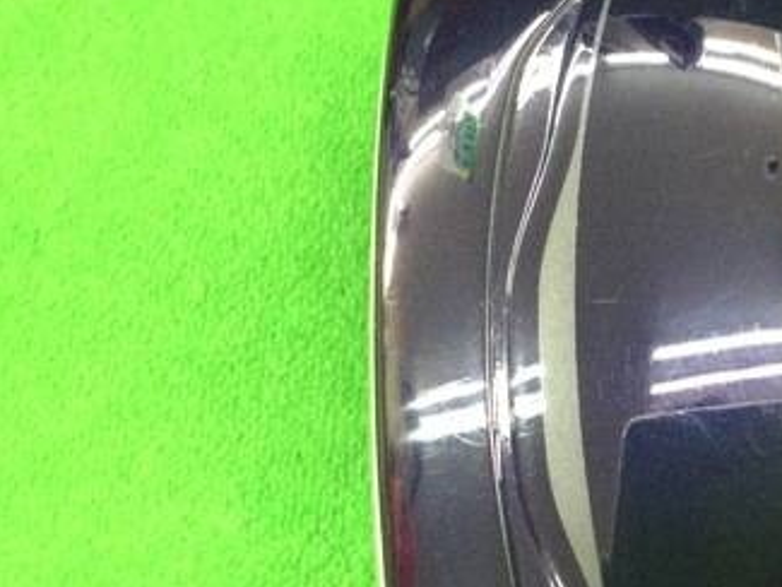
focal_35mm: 61
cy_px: 399
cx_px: 727
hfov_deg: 30.1
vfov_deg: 23.9
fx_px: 1379
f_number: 2.4
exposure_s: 1/15
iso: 200
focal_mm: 3.3
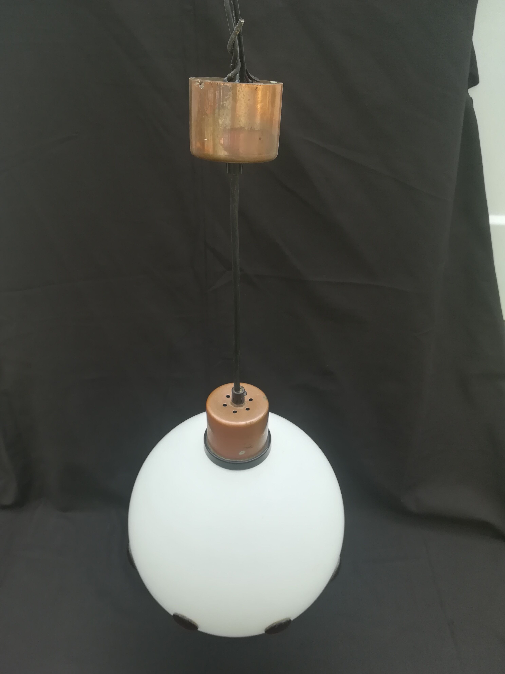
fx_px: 506
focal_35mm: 26
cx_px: 252
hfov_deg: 53.1
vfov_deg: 67.3
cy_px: 337
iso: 50
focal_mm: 3.83
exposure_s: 1/124
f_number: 2.2
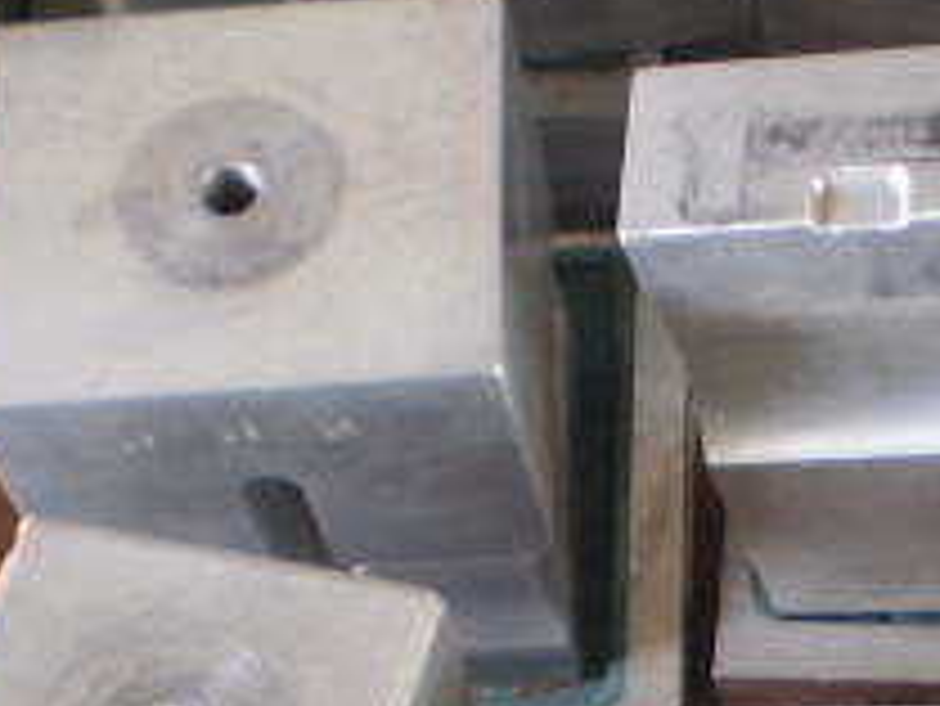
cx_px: 944
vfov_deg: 13.1
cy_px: 868
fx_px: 2989
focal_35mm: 110
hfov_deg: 17.5
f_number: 3.1
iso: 125
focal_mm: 6.3
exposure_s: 1/2
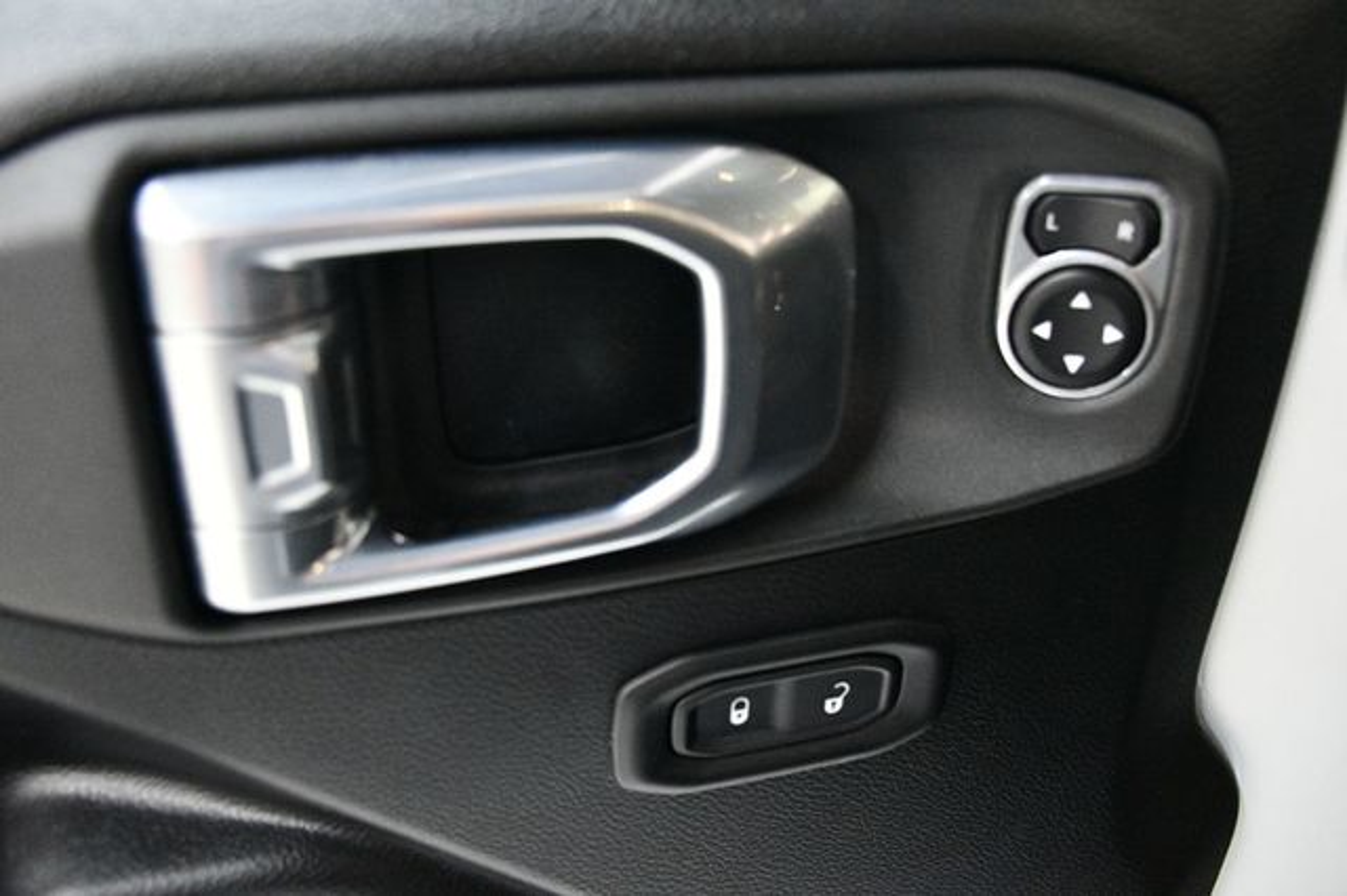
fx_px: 1346
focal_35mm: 36
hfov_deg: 53.2
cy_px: 448
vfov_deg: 36.8
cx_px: 674
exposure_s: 1/60
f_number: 3.8
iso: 5000
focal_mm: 24
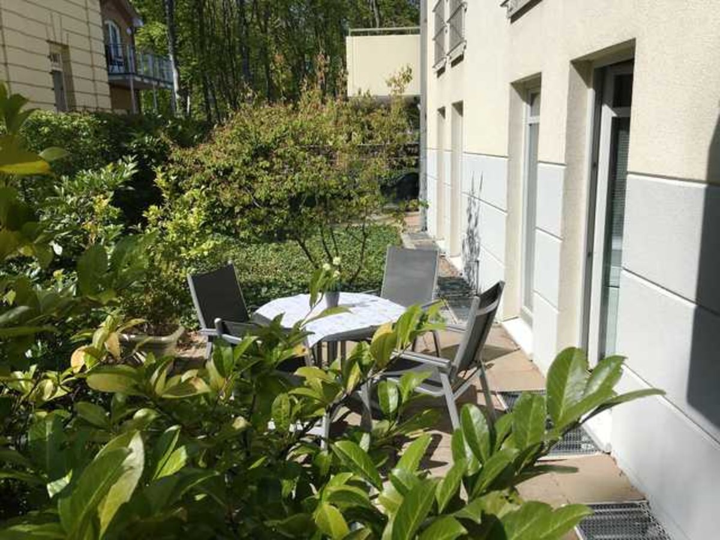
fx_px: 603
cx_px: 360
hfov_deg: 61.7
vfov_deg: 48.2
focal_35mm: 29
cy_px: 270
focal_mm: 4.15
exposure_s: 1/2747
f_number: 2.2
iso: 25
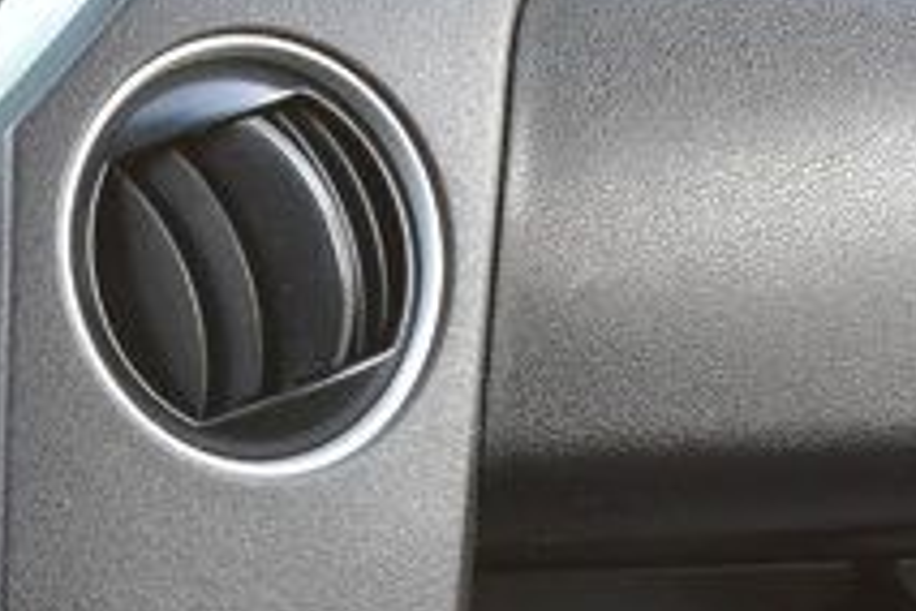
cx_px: -34
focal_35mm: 130
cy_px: 684
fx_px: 3308
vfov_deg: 10.4
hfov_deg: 15.4
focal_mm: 18
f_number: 6.3
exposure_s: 1/15
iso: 1100
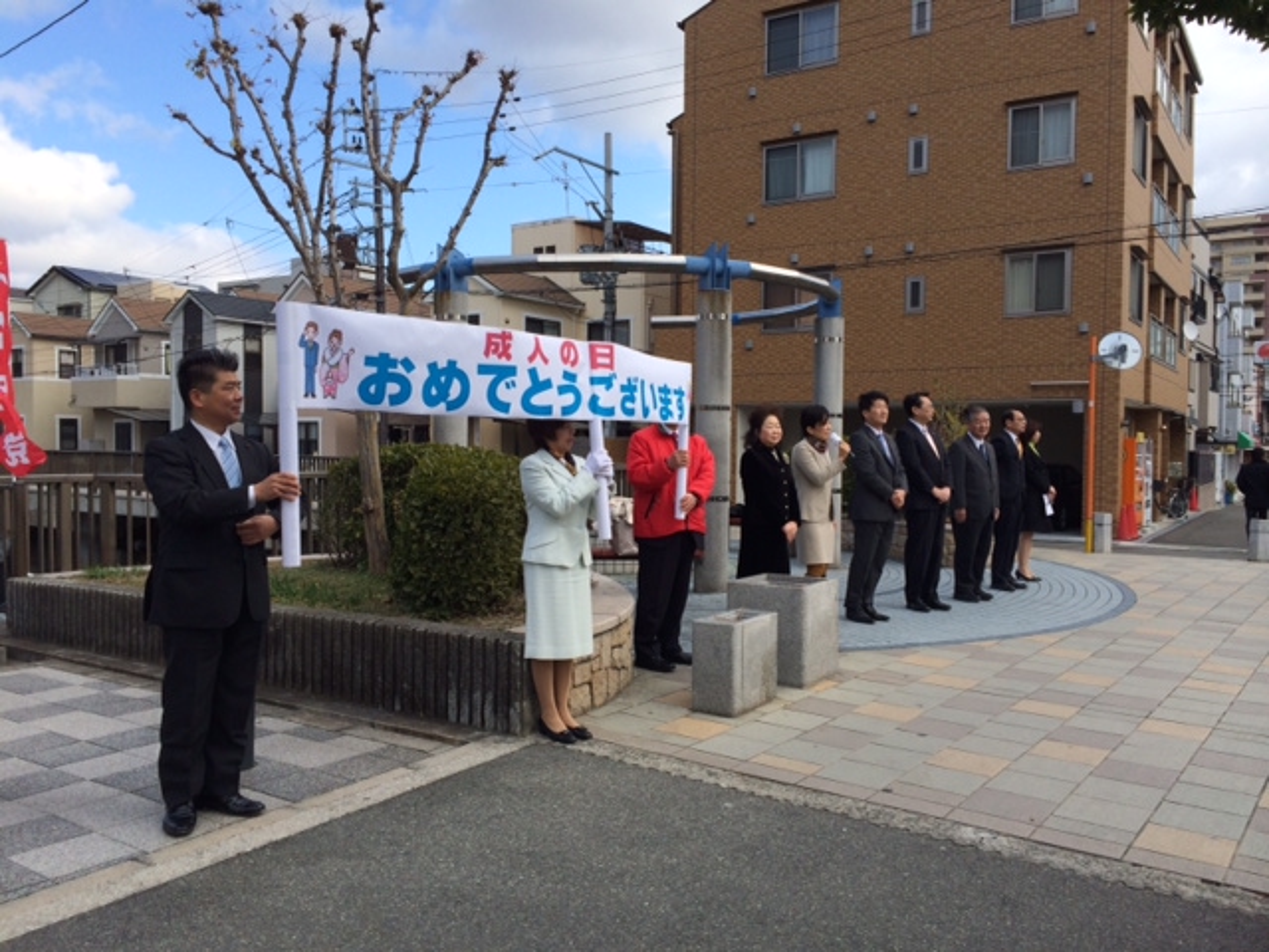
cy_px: 476
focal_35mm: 30
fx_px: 1100
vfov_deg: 46.8
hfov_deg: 60.0
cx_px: 634
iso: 32
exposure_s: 1/1325
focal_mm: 4.12
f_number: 2.2
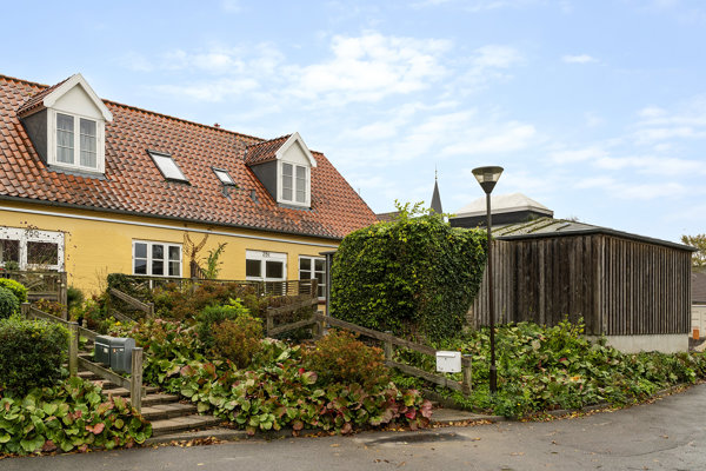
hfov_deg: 59.5
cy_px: 236
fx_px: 618
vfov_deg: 41.7
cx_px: 353
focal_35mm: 32
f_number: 7.1
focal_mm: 21
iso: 500
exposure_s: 1/160
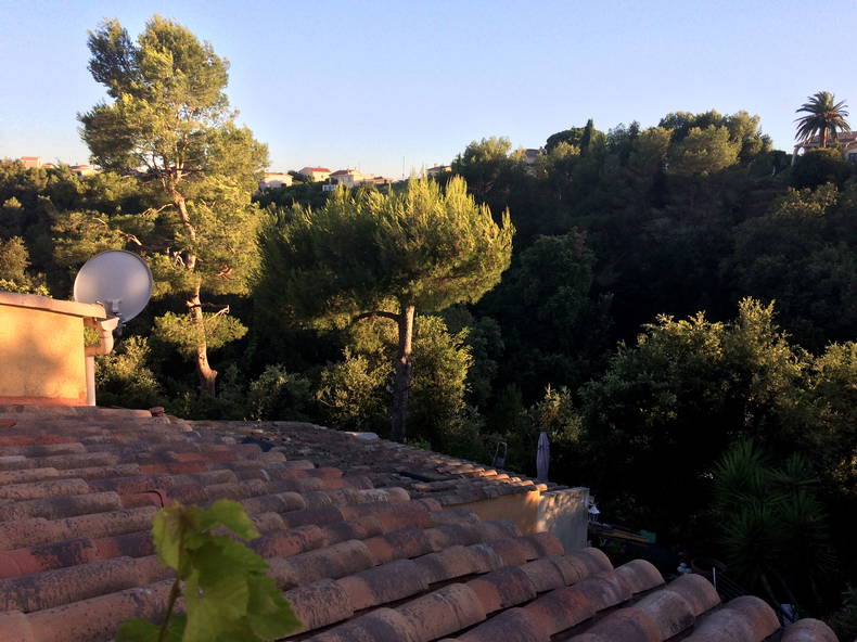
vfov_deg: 48.2
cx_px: 428
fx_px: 718
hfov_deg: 61.7
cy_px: 321
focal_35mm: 29
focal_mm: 4.15
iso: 32
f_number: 2.2
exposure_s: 1/595
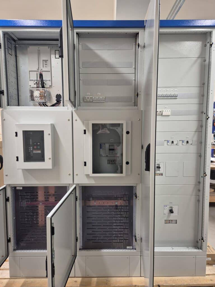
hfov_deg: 58.9
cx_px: 108
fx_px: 190
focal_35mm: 23
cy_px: 144
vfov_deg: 73.9
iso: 250
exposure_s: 1/100
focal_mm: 5.4
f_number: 1.8
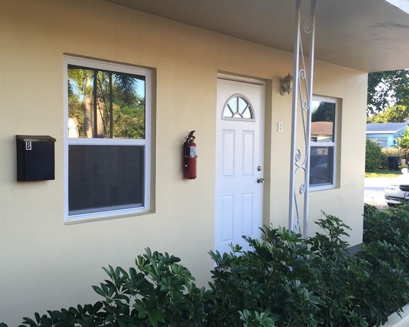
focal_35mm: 37
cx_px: 159
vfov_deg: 40.1
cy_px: 173
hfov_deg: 48.7
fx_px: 448
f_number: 2.2
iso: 32
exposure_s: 1/120
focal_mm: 4.15
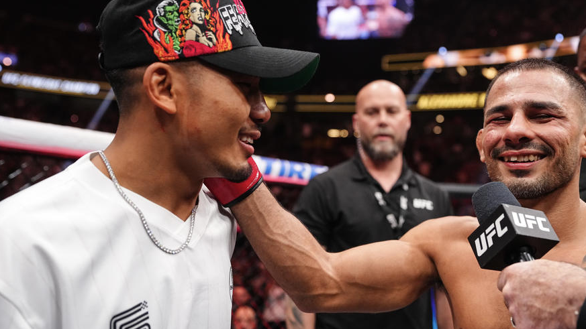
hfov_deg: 48.2
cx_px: 334
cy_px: 174
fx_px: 653
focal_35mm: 42
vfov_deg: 28.3
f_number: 2.8
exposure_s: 1/1600
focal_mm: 35
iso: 4000
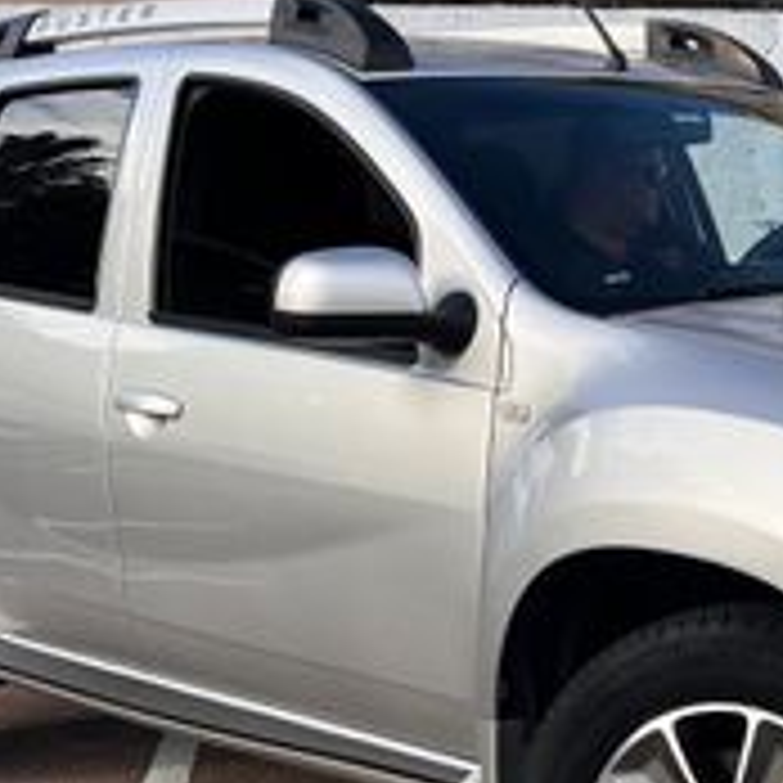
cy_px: 482
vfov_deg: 27.6
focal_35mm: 62
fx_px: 1587
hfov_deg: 26.9
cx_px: 675
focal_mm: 5.7
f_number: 1.5
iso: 50
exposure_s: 1/1361
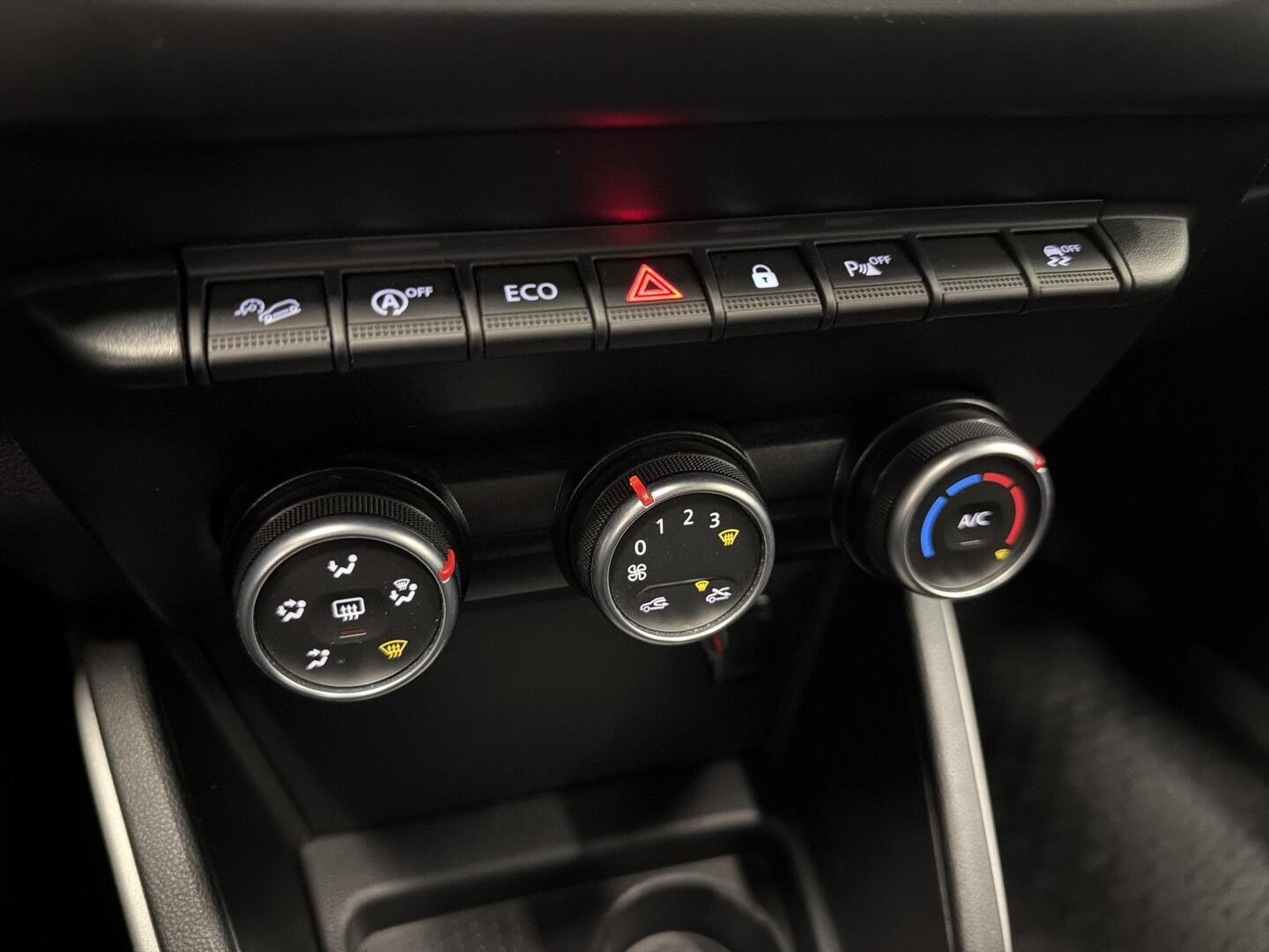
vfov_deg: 56.8
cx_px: 634
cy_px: 476
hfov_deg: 71.6
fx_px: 880
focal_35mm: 24
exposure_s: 1/20
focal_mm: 6.76
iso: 1600
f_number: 1.78
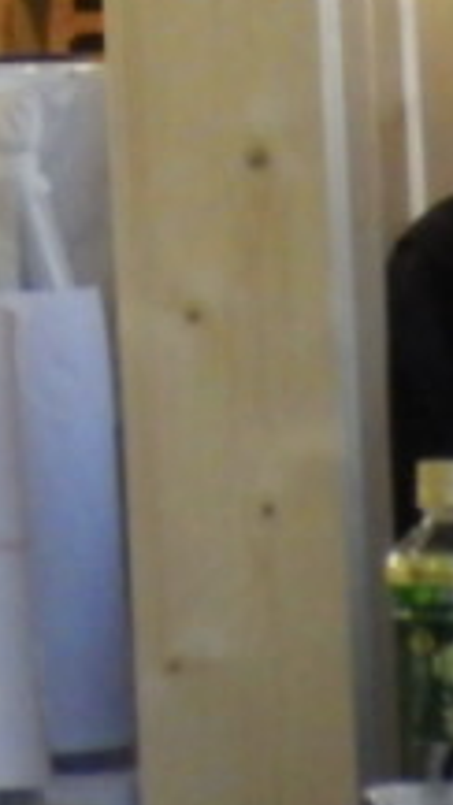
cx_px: -965
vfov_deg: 5.1
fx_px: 8908
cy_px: -501
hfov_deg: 2.9
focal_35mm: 417
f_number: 4.4
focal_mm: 14.4
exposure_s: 1/100
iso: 1250
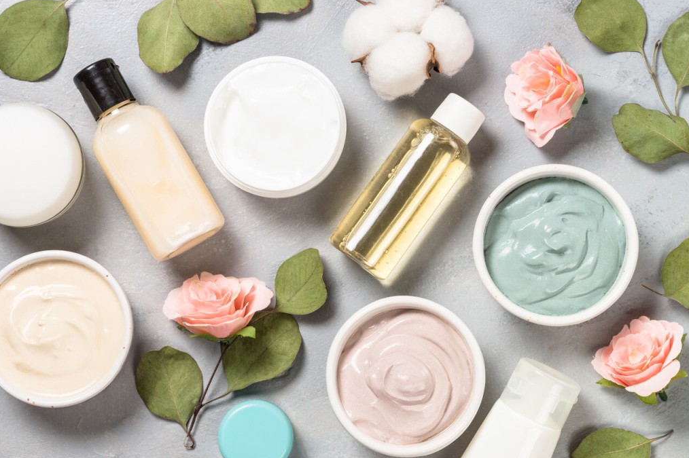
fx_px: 1932
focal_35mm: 101
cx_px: 347
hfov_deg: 20.2
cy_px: 229
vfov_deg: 13.5
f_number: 13
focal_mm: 100
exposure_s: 1/50
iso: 125
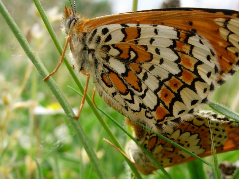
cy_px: 92
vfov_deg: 30.9
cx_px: 147
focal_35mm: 47
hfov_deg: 40.2
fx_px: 324
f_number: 4.8
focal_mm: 7.8
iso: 64
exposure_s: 1/456
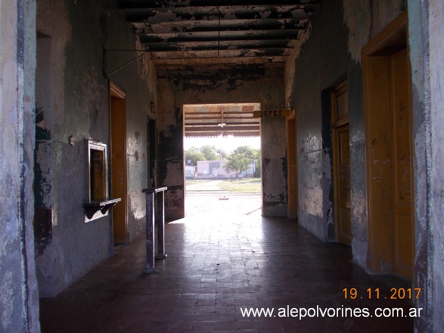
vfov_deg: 49.7
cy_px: 166
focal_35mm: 28
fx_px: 359
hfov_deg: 63.5
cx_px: 222
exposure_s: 1/200
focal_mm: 4
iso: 80
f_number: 2.7
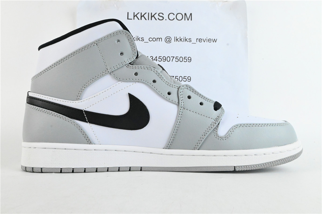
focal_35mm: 28
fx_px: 248
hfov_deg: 65.9
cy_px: 107
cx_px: 161
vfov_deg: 46.8
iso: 6400
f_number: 14
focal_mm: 18.5
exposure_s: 1/160
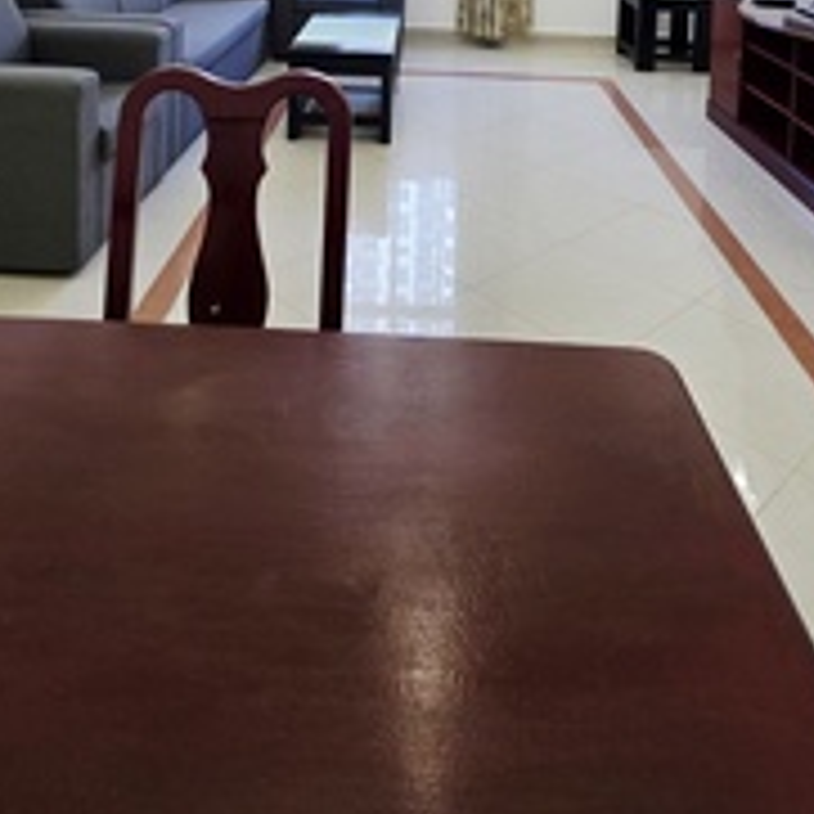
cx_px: 385
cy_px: -101
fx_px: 772
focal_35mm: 29
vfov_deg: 42.4
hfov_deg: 55.6
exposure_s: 1/101
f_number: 1.9
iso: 80
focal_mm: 2.2
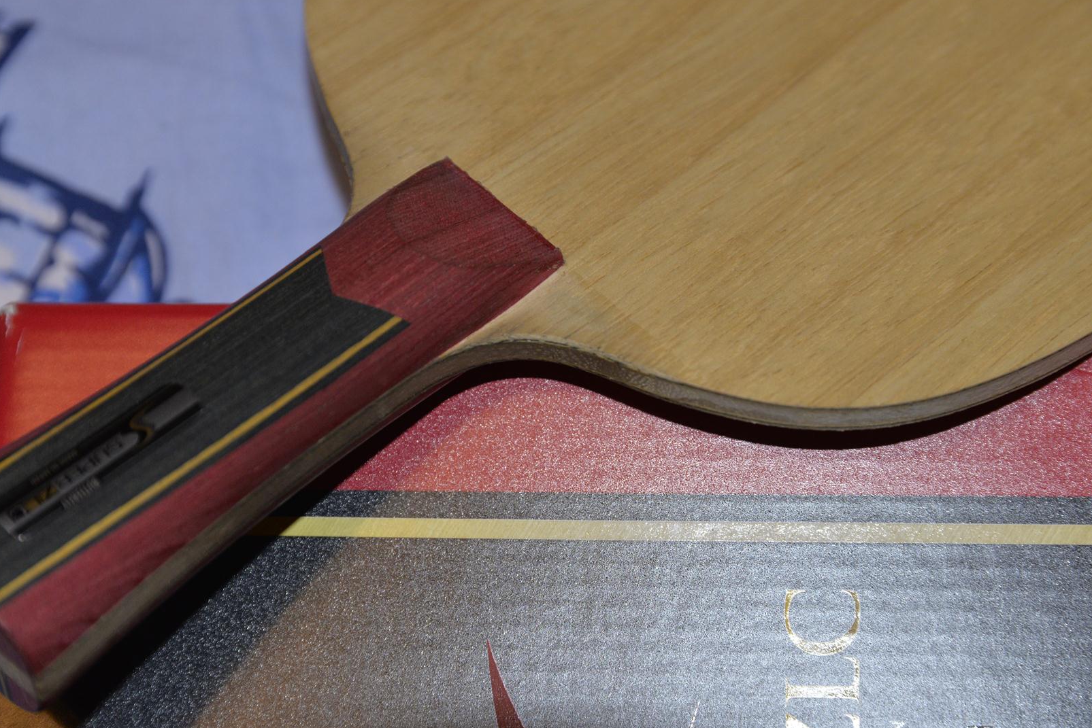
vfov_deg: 11.6
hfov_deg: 17.3
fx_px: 3580
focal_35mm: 118
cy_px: 347
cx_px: 518
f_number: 7.1
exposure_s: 1/125
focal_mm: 105
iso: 1800
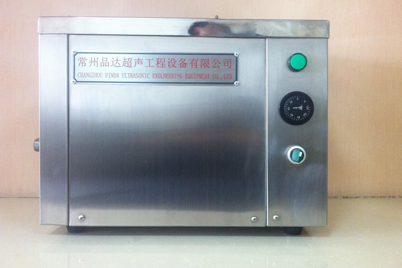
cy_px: 119
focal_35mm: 37
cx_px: 200
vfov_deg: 35.9
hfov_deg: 51.9
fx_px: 413
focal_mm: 3.85
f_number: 2.8
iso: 200
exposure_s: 1/15
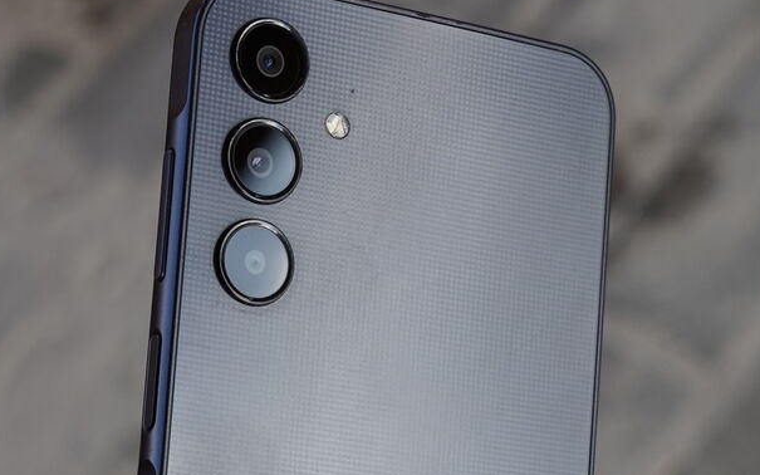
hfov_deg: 27.8
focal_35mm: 74
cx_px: 287
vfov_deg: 17.6
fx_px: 1533
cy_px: 275
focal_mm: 53
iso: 250
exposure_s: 1/200
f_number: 7.1
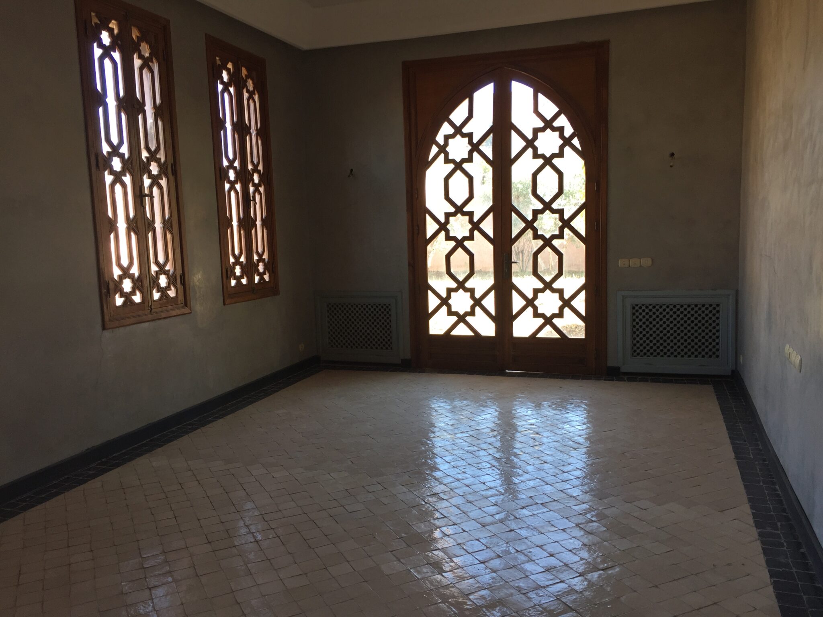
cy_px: 308
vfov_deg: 48.2
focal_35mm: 29
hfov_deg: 61.7
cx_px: 412
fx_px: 689
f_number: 2.2
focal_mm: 4.15
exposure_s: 1/50
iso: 32
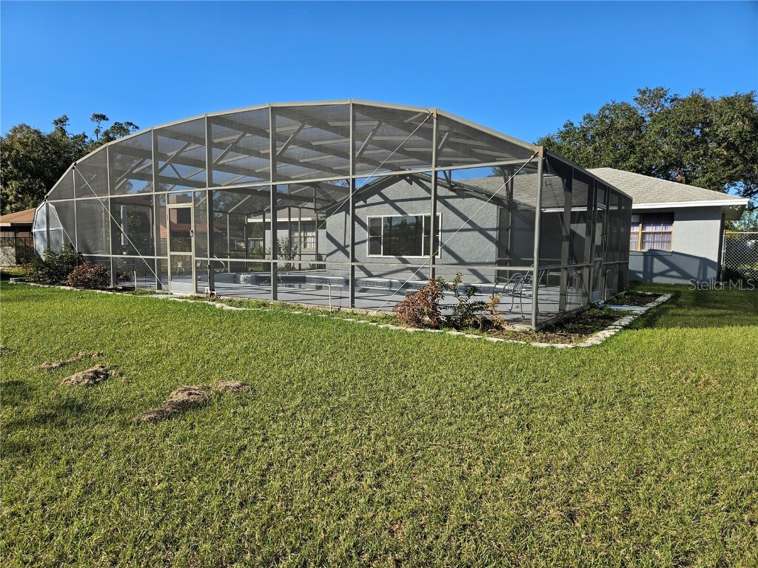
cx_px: 379
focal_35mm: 23
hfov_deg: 73.9
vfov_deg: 58.9
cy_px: 284
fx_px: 504
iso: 32
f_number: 1.8
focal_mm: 5.4
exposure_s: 1/2000
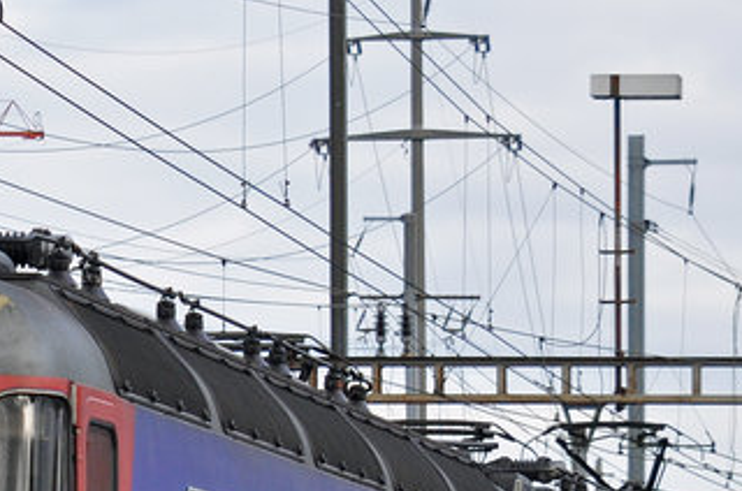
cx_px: -248
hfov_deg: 5.2
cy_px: 587
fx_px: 8105
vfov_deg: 3.5
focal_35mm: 394
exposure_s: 1/800
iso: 400
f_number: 4.5
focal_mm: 70
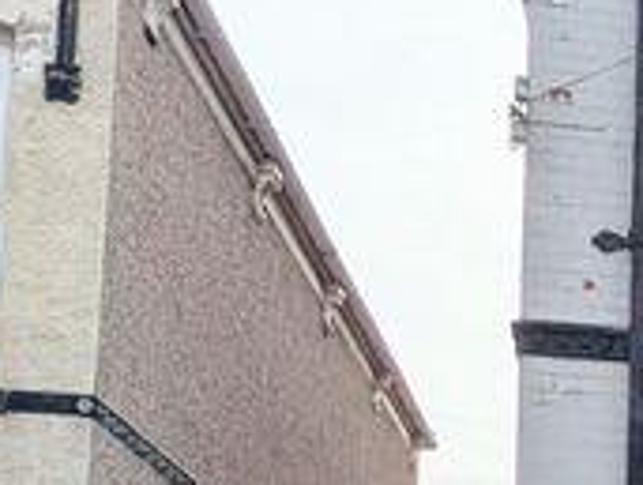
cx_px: 1004
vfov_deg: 18.4
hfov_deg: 21.8
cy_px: 709
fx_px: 1340
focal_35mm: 72
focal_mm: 2.02
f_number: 1.7
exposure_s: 1/8333
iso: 52
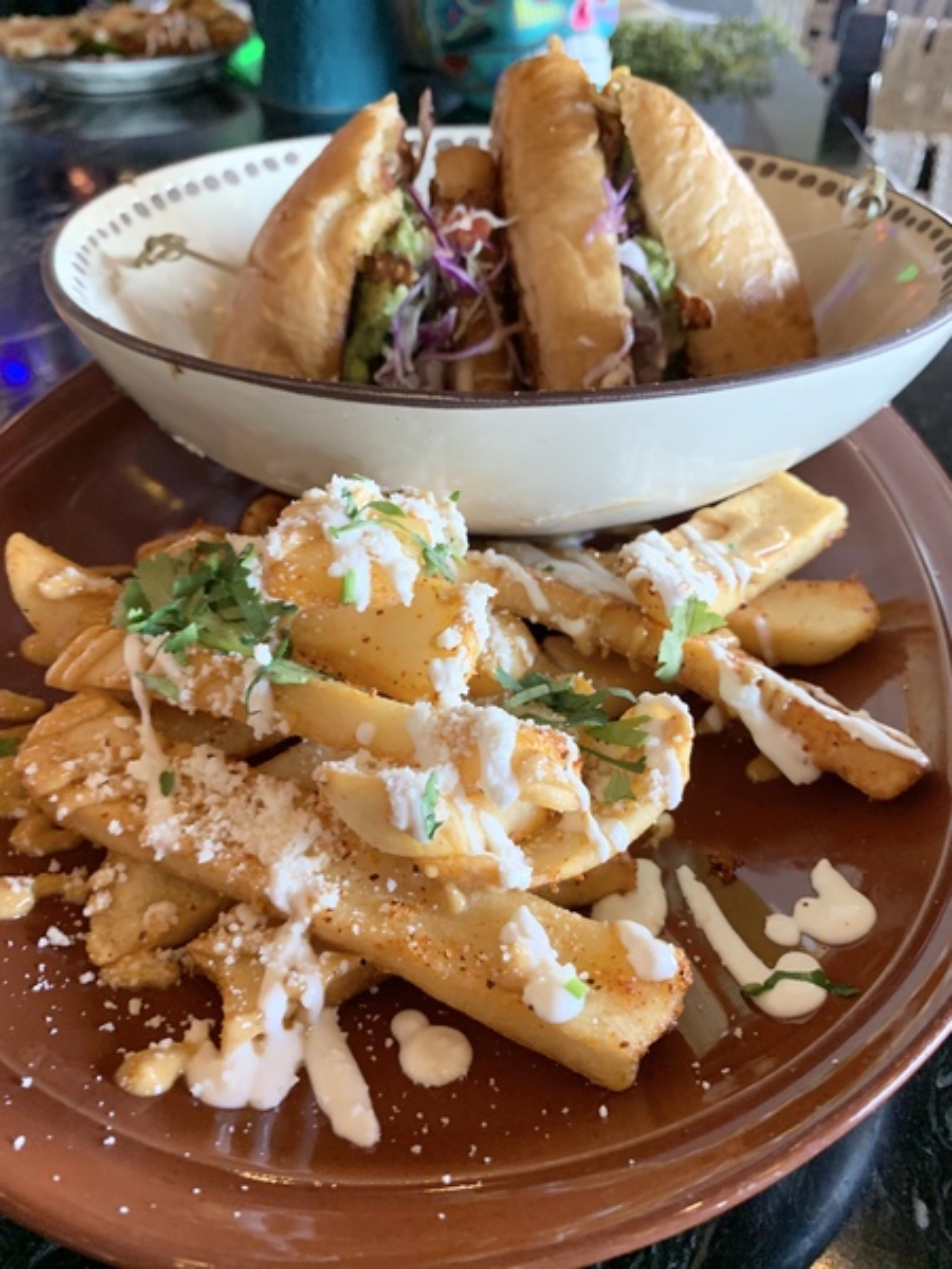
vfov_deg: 67.3
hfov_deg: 53.1
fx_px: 953
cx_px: 476
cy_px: 634
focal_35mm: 26
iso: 160
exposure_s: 1/60
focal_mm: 4.25
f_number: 1.8
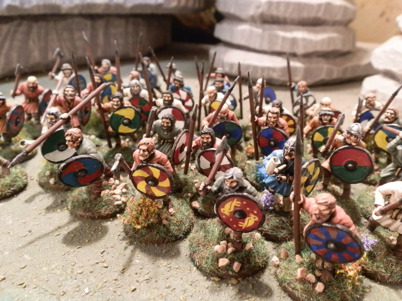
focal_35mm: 28
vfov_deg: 49.7
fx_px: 325
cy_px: 150
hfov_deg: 63.4
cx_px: 201
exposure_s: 1/30
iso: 400
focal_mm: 5
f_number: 3.1
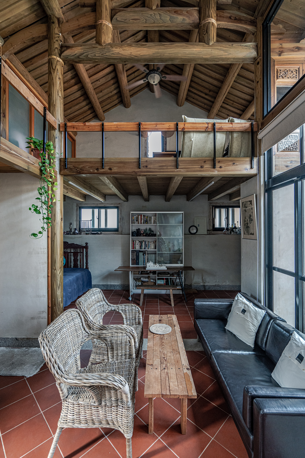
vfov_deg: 96.7
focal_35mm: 16
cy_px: 229
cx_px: 152
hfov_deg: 73.8
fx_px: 203
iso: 1600
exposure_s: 1/160
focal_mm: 16
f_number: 4
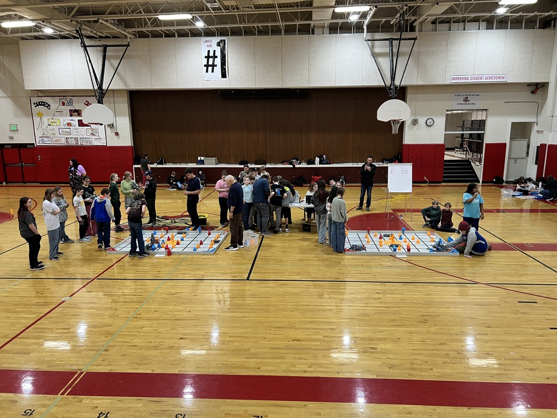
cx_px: 278
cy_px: 209
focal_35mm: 26
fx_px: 418
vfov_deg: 53.1
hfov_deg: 67.3
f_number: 1.5
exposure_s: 1/60
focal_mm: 5.7
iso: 100
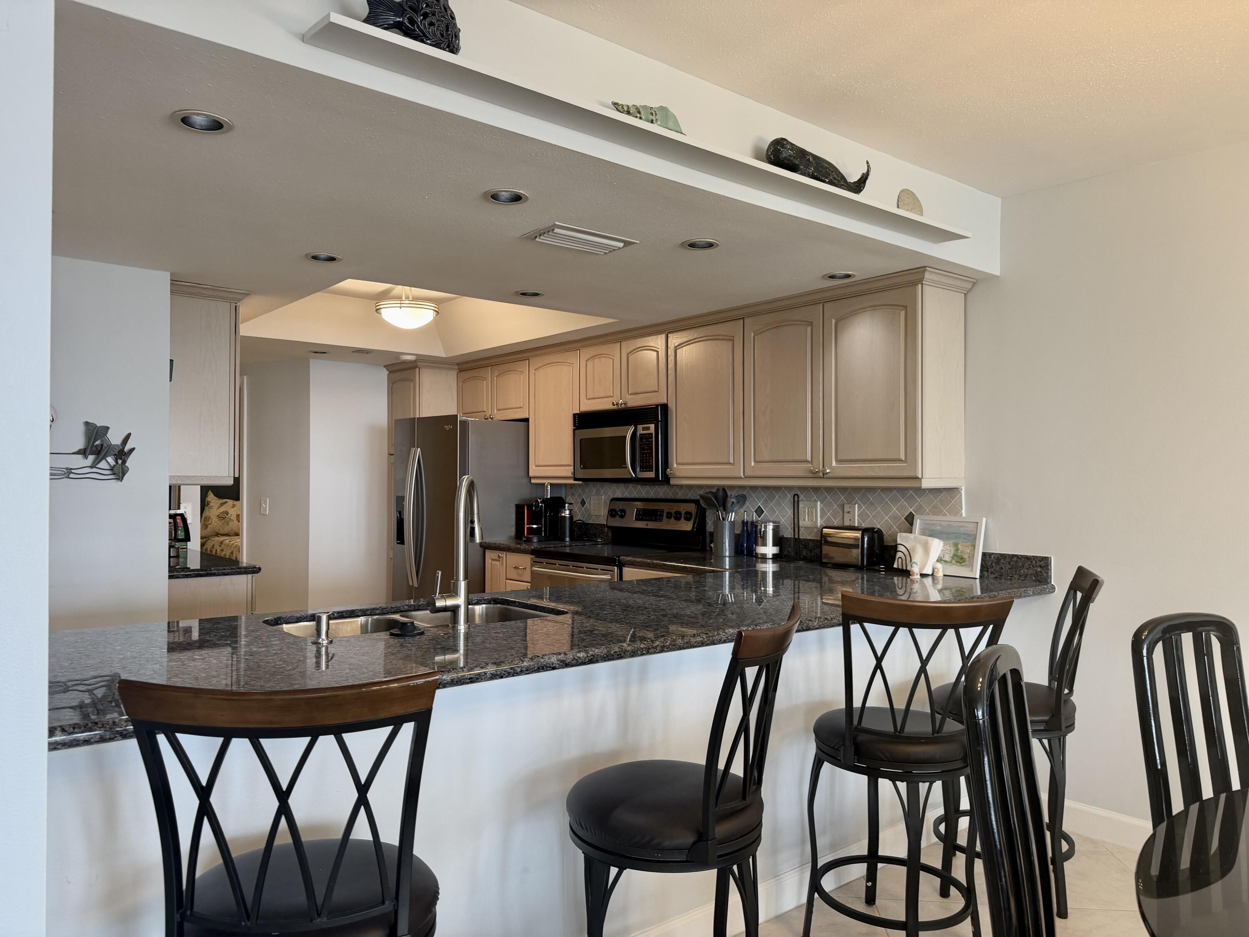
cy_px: 468
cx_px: 624
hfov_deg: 71.6
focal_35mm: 24
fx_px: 866
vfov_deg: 56.8
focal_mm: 6.76
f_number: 1.78
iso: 160
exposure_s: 1/60
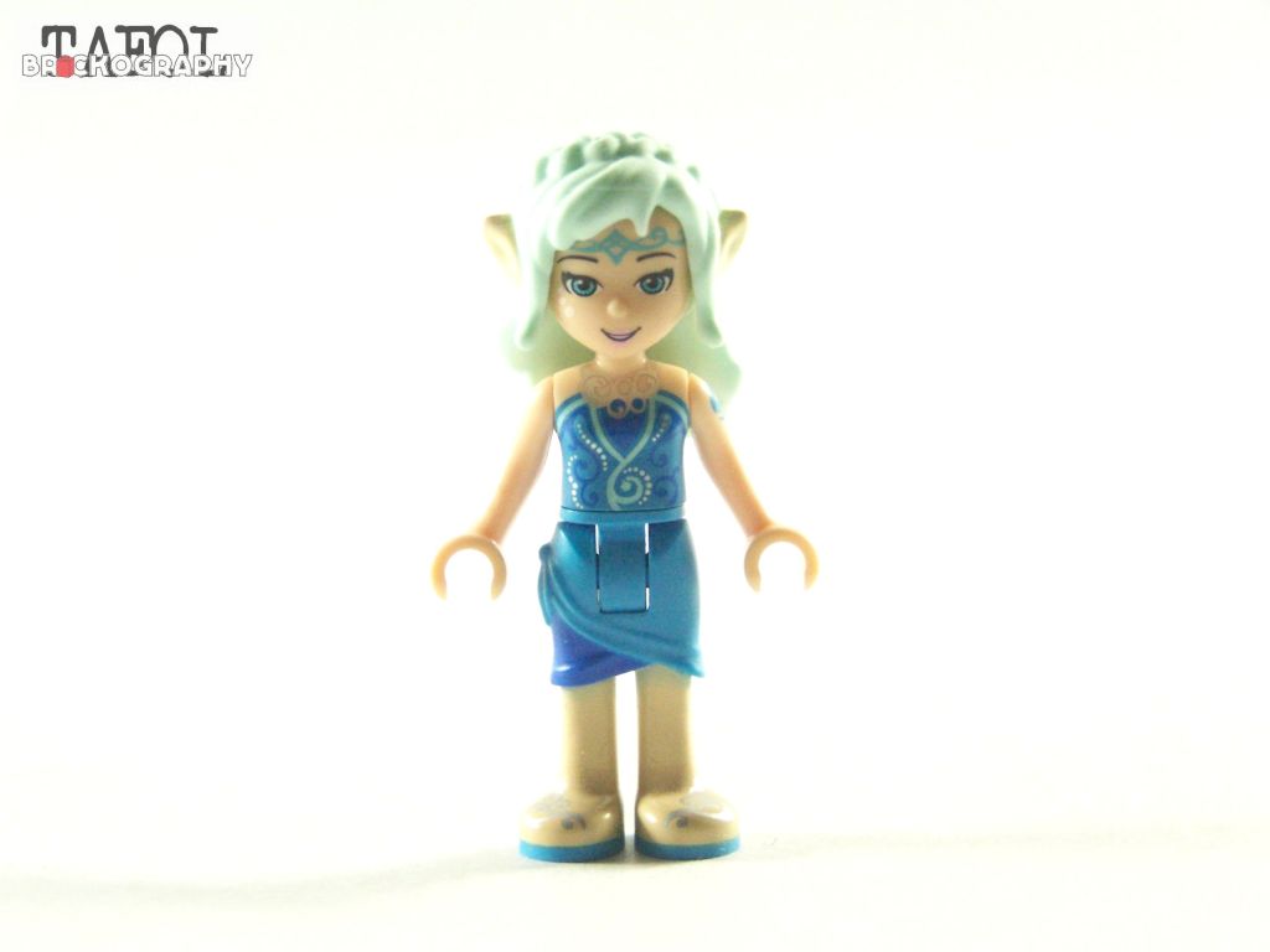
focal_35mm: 82
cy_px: 476
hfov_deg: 23.8
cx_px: 635
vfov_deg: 18.0
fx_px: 3008
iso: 400
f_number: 3.2
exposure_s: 1/60
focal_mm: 13.7
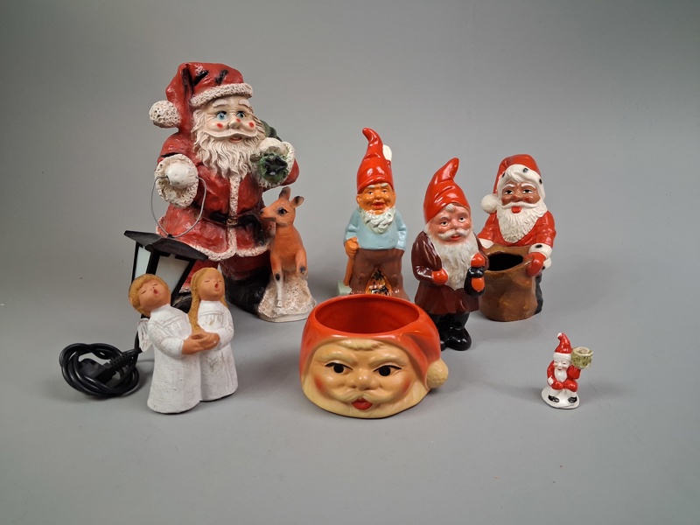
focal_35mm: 27
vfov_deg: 51.4
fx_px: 546
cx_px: 350
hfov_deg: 65.3
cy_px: 262
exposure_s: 1/100
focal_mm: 4
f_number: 1.8
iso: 400
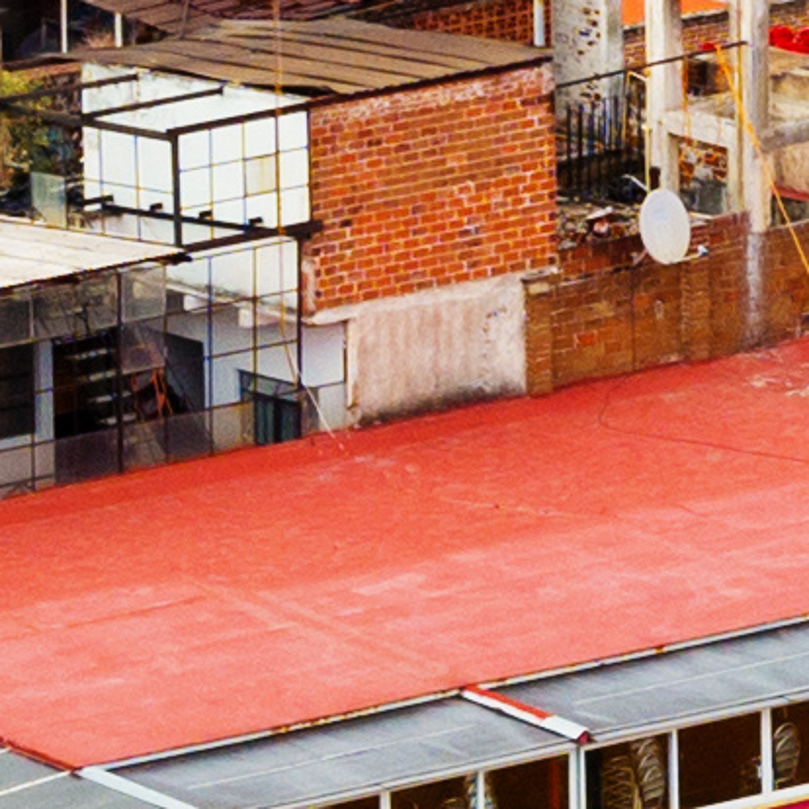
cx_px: -125
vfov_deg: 2.3
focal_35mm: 757
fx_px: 20016
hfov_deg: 2.3
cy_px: -1208
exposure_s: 1/200
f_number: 10
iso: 250
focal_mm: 50
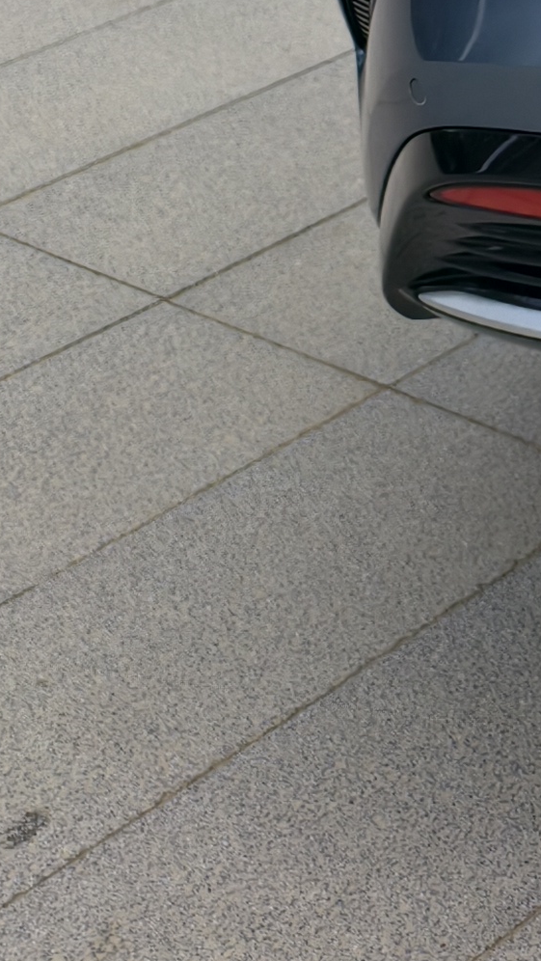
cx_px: 1579
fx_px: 2624
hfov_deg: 9.5
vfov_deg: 18.2
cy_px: -514
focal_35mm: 103
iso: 72
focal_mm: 6.54
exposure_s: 1/2451
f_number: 1.57
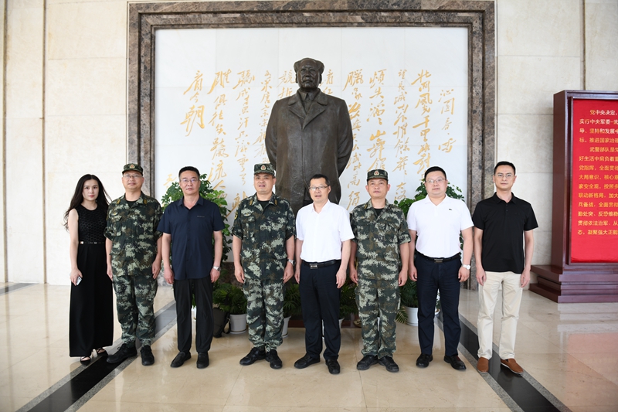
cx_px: 309
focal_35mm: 24
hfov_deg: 73.8
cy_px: 206
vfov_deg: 53.1
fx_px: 412
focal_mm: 24
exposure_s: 1/200
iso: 320
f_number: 3.2
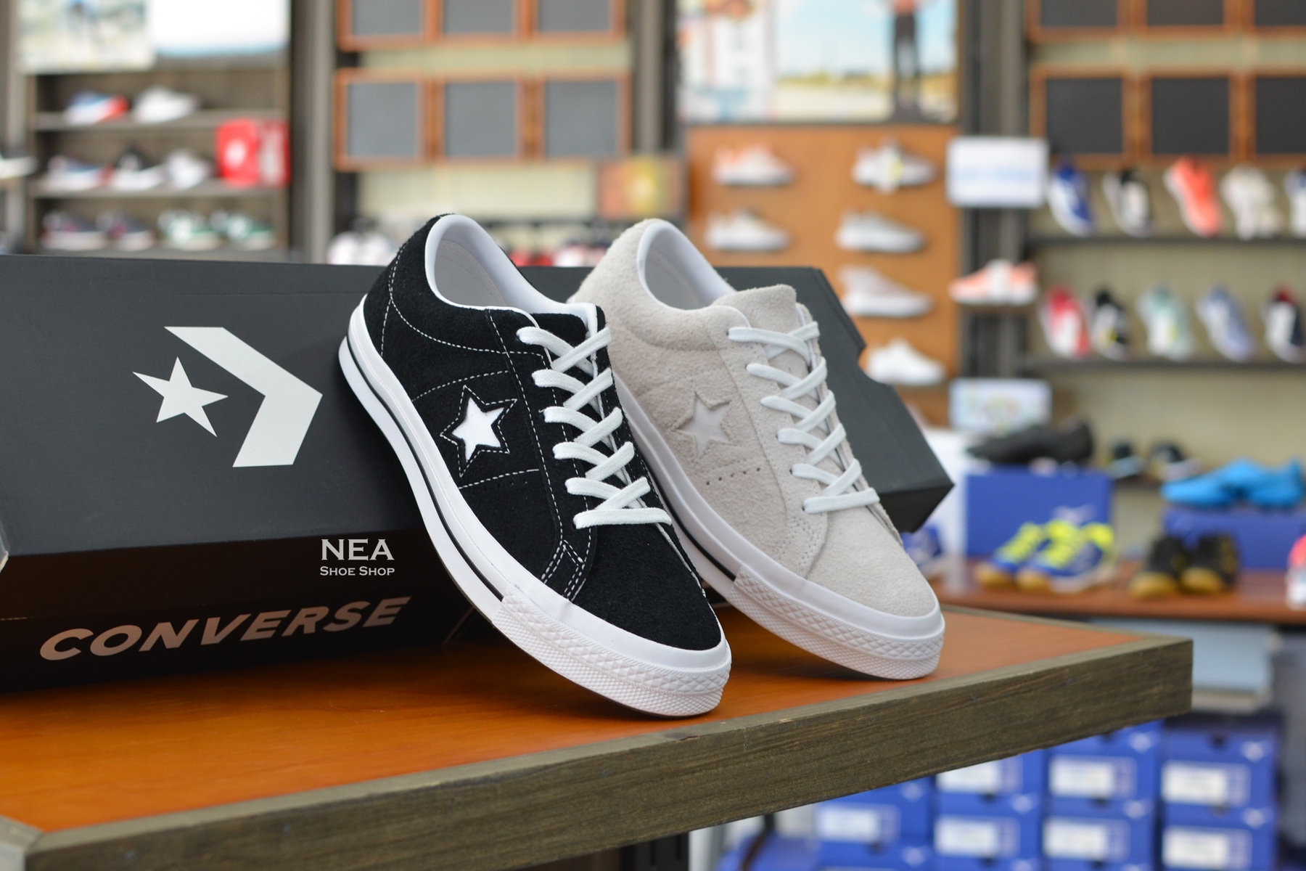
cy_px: 436
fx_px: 1904
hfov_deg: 37.9
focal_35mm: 52
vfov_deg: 25.8
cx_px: 653
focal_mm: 35
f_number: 4.5
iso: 400
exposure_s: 1/80
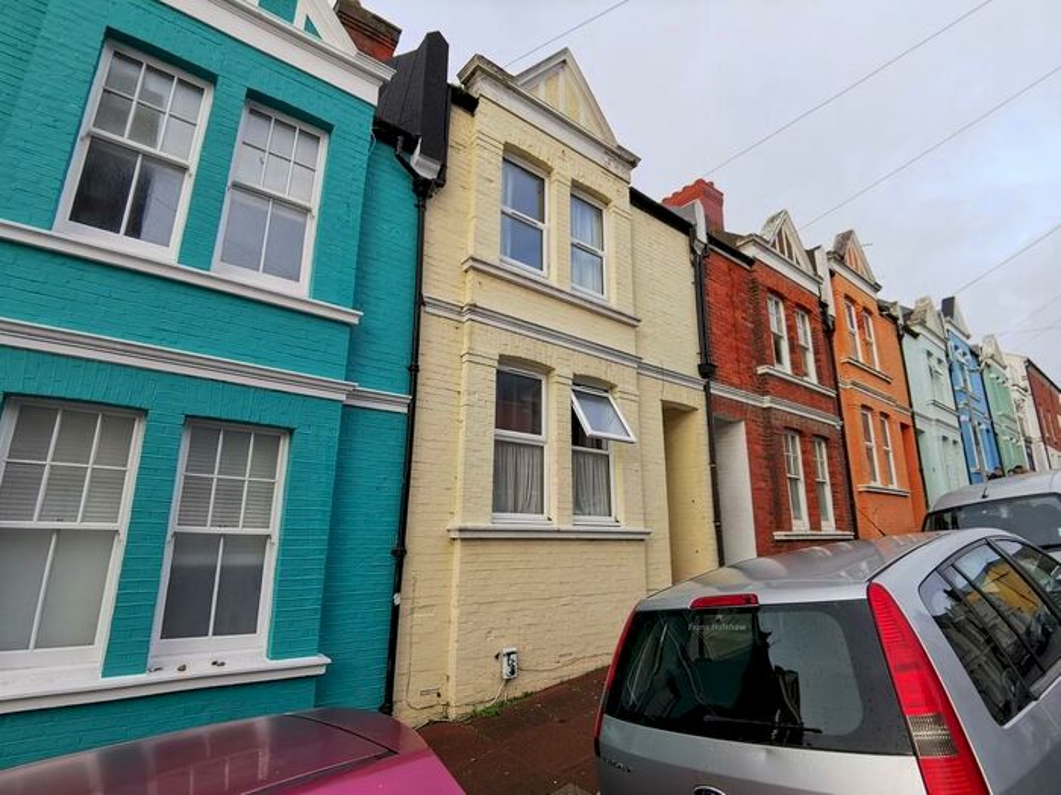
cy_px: 398
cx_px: 530
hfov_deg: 91.0
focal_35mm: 17
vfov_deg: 74.7
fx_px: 521
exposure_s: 1/313
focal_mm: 2.26
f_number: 2.2
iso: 50
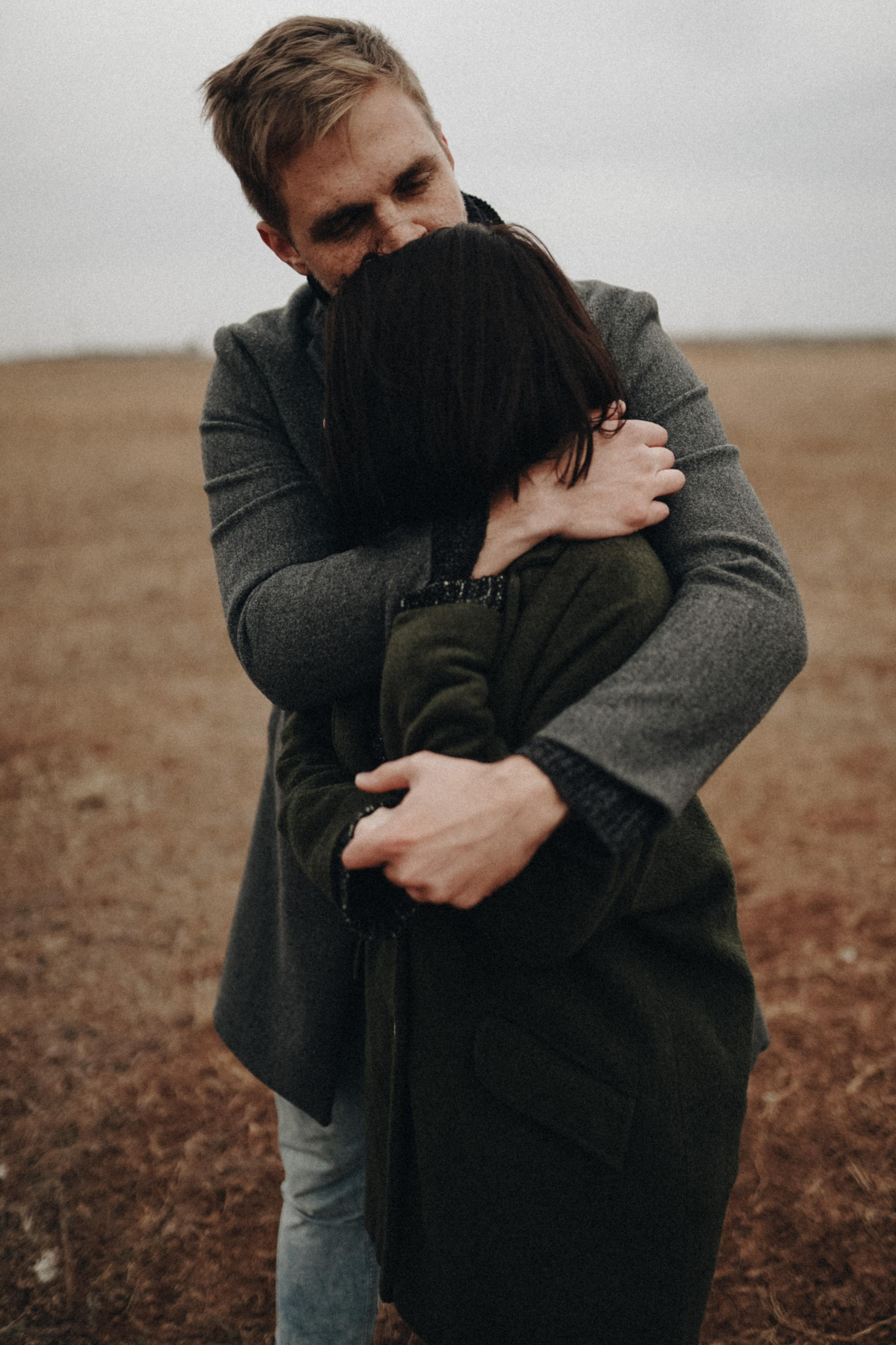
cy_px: 672
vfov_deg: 54.4
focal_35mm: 35
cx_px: 448
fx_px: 1307
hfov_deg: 37.9
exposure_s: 1/2000
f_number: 1.4
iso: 200
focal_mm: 35
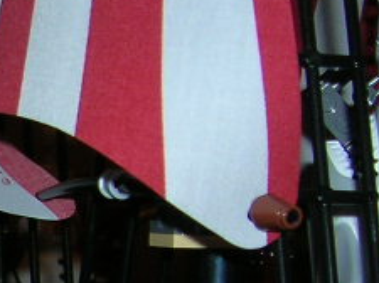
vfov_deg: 9.4
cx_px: -308
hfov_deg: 11.8
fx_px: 1694
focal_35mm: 155
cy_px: 352
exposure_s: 1/60.1
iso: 50
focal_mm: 5.7
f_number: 2.9
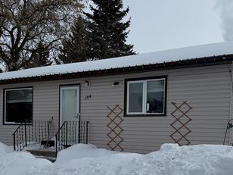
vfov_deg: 35.9
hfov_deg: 47.8
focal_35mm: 39
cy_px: 134
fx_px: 263
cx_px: 124
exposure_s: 1/11905
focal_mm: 6.76
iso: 80
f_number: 1.78
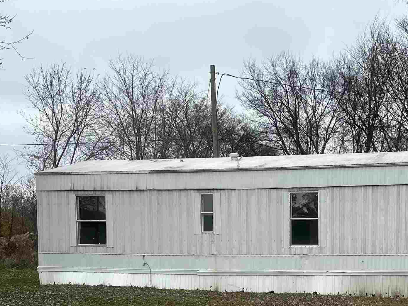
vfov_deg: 26.1
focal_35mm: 53
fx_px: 625
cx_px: 358
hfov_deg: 34.4
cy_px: 306
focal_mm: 6.86
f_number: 1.78
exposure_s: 1/2732
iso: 80
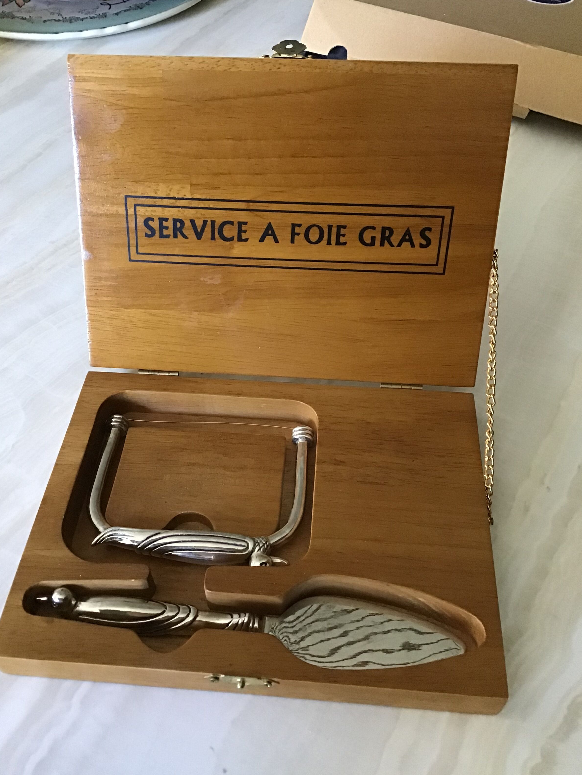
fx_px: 717
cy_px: 386
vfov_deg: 56.8
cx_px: 284
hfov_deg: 44.2
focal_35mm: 32
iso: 200
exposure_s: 1/17
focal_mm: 3.3
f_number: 2.4
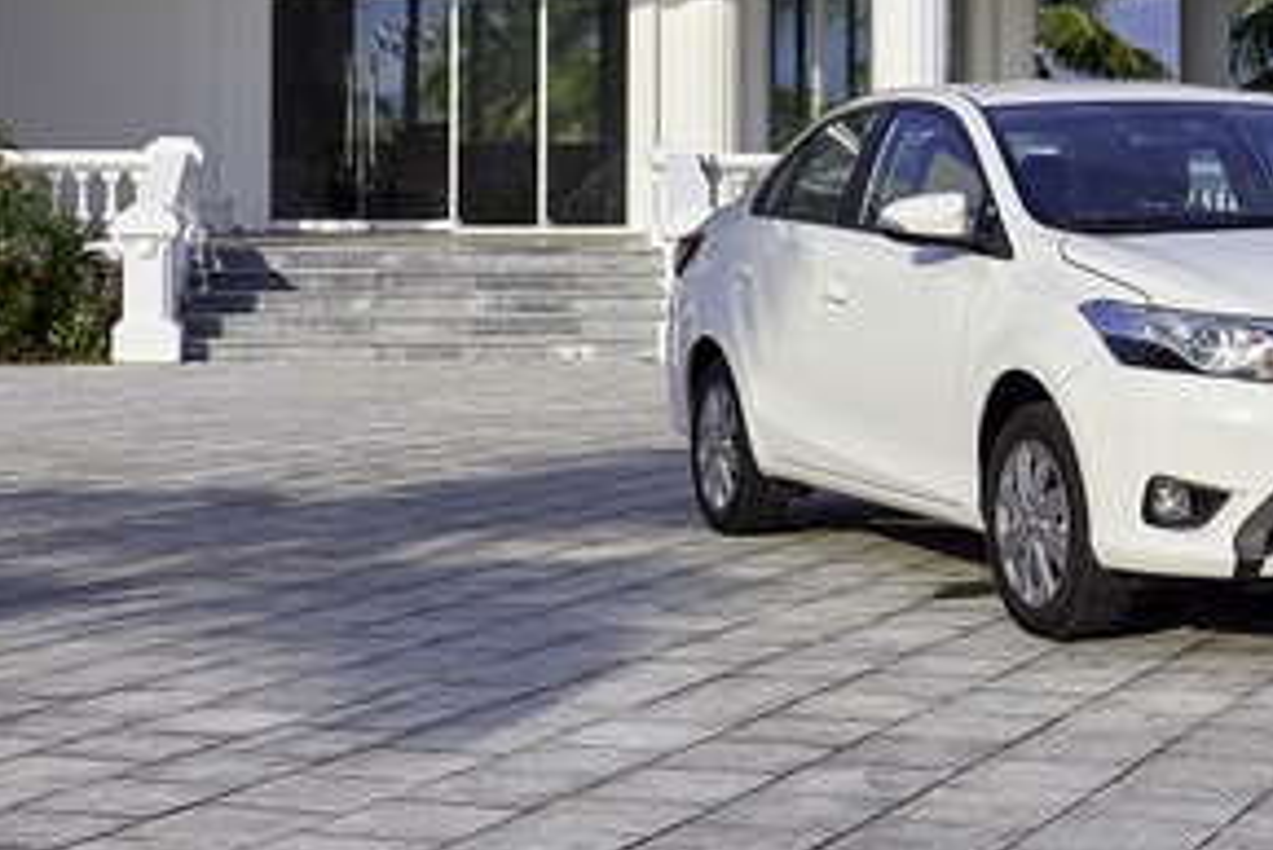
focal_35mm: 83
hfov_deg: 24.3
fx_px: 2936
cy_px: 154
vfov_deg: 16.3
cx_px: 899
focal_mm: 50
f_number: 13
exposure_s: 1/100
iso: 64
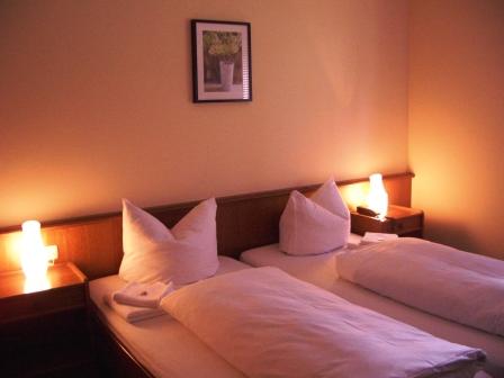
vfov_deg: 40.7
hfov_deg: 52.6
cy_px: 189
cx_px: 252
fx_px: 510
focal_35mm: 35
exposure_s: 1/15
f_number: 2.6
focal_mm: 5.8
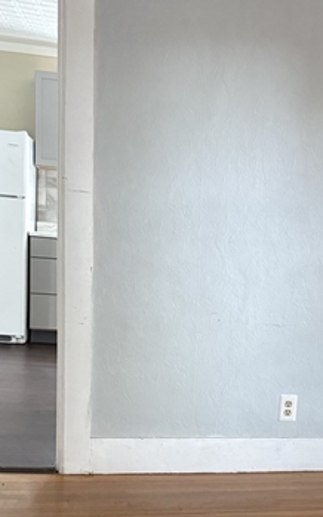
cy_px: 403
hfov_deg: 22.3
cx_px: 317
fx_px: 789
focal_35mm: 56
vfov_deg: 35.3
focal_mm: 6.76
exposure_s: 1/47
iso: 800
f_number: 1.78
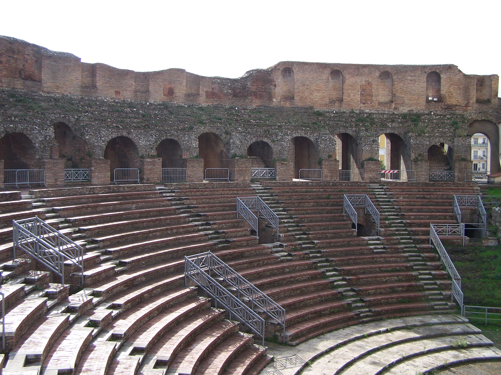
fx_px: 550
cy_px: 188
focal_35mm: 38
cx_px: 250
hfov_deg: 49.0
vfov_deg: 37.7
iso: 80
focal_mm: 6.3
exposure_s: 1/750
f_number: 2.8
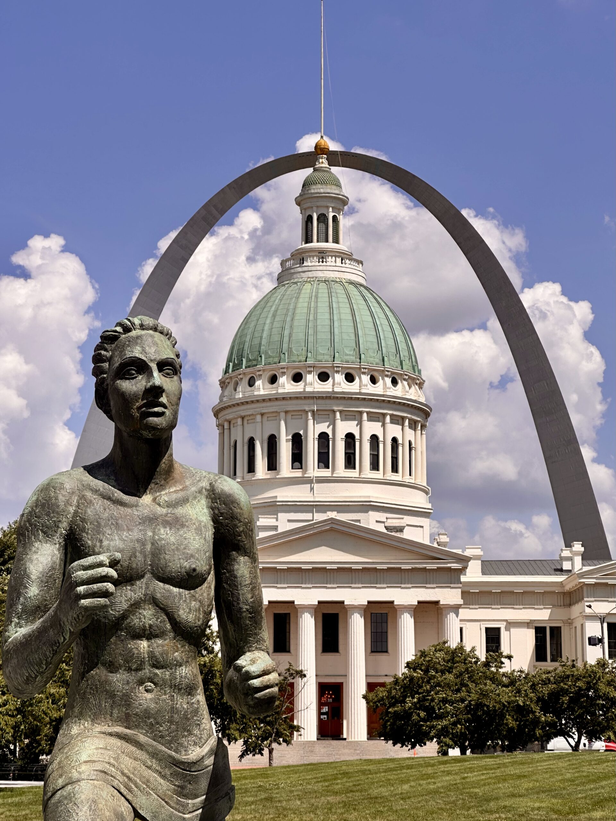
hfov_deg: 19.1
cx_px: 308
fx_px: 1827
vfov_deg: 25.3
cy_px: 410
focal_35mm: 77
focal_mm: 9
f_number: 2.8
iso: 32
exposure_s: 1/1167
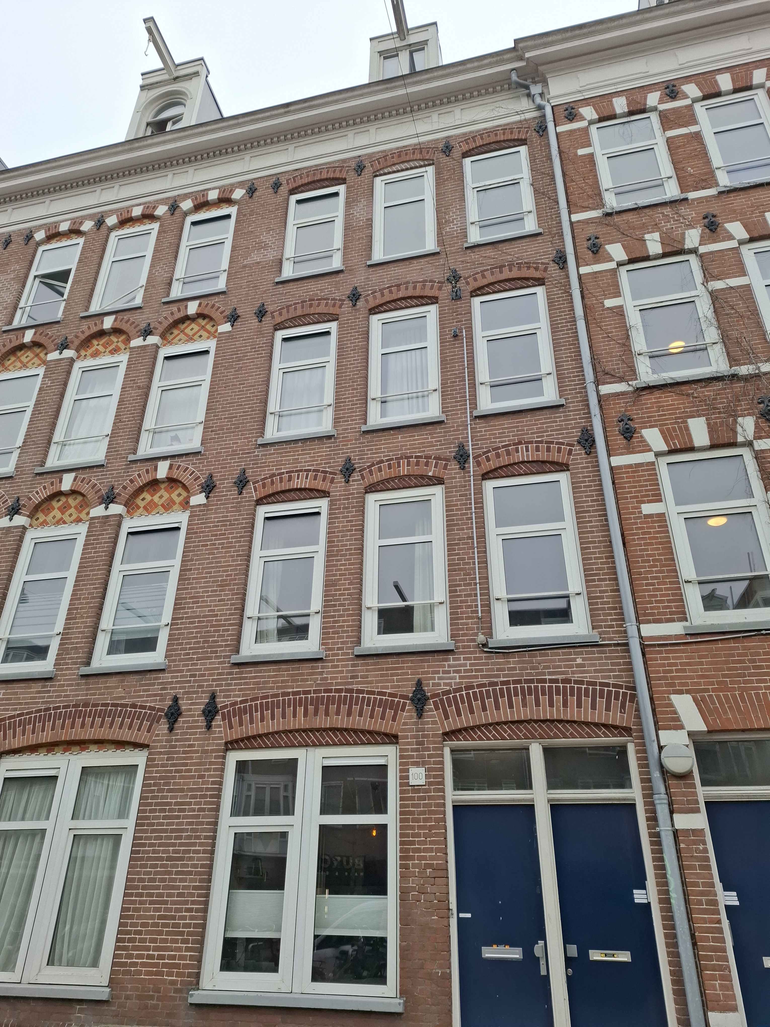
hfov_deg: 58.9
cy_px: 514
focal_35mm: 23
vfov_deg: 73.9
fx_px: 682
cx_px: 385
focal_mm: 5.54
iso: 50
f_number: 1.8
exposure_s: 1/672
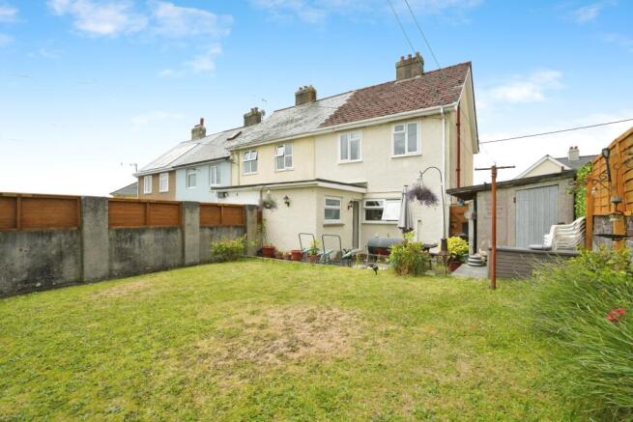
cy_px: 211
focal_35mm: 16
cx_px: 316
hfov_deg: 96.7
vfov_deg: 73.8
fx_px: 281
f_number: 9
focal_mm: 16
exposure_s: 1/1600
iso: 2000
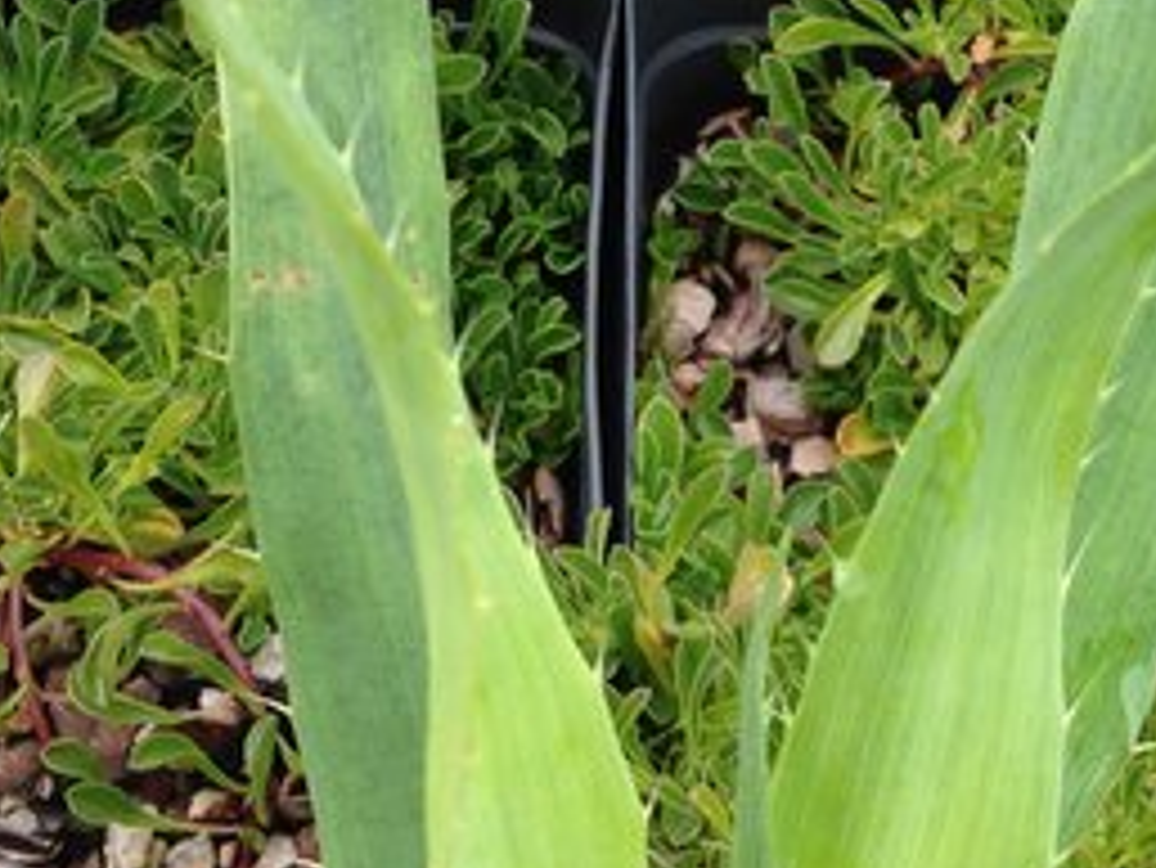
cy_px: 650
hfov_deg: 25.3
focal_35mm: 77
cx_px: 607
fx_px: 2573
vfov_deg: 19.0
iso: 50
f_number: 2.4
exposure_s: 1/227
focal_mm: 4.12
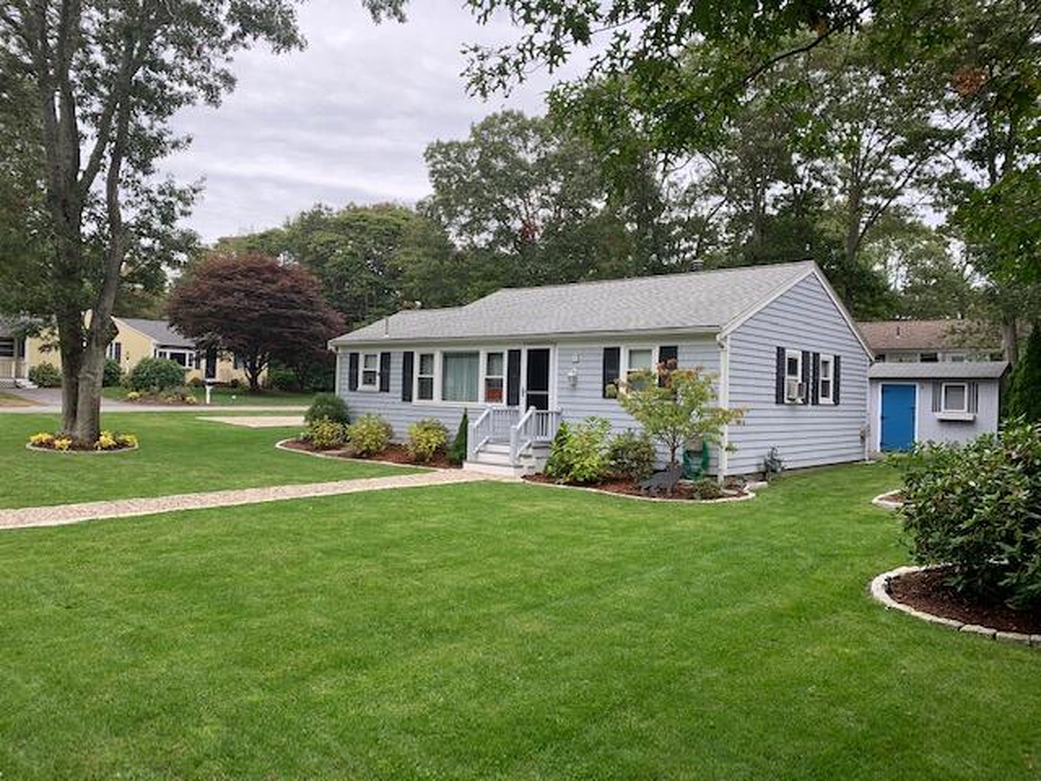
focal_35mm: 26
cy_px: 390
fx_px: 782
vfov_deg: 53.1
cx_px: 520
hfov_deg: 67.3
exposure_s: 1/121
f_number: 1.8
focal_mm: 4.25
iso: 32
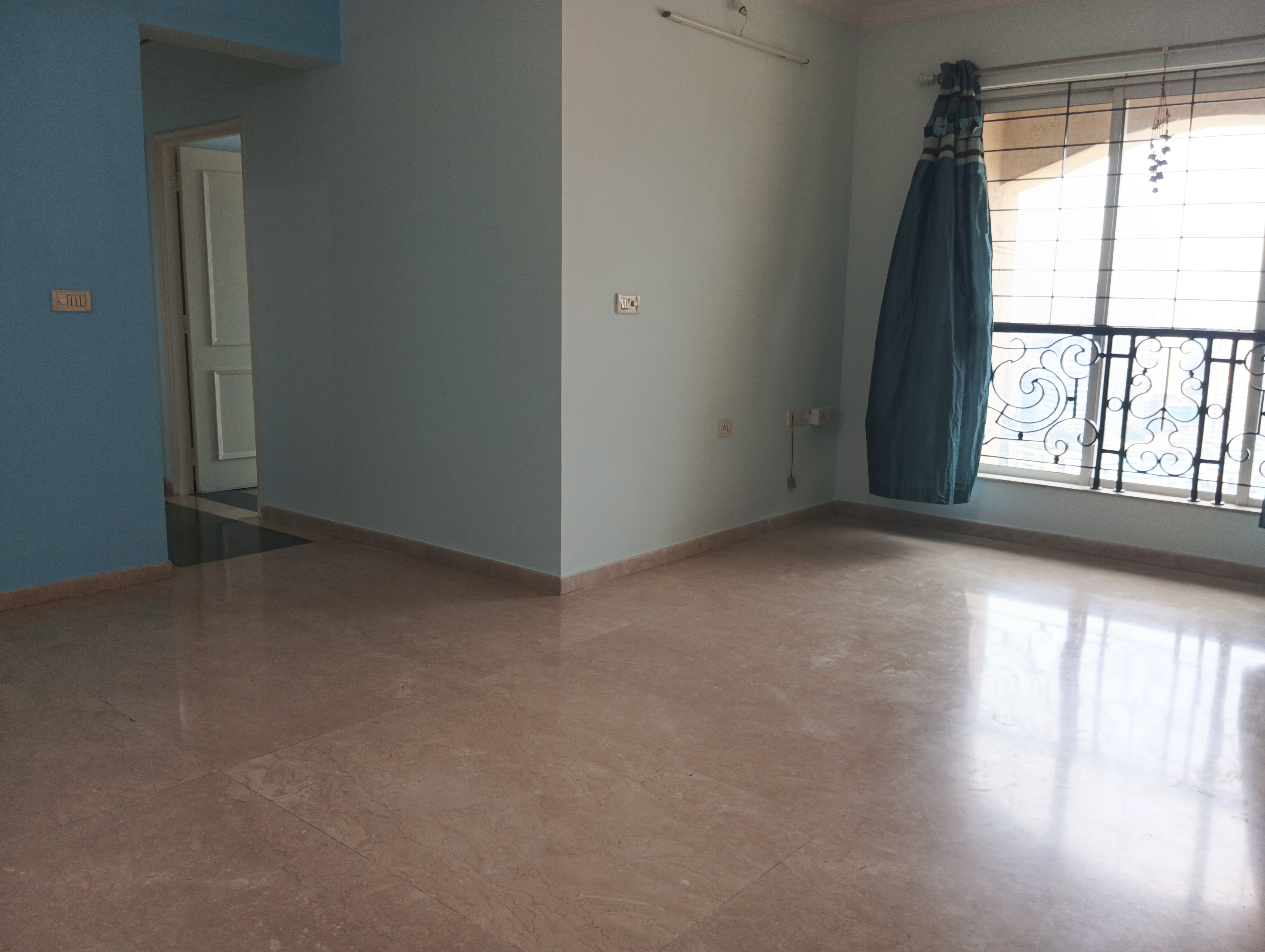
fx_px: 1025
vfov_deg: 49.9
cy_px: 476
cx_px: 632
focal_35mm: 28
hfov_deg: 63.4
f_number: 1.8
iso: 139
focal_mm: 4.22
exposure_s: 1/50
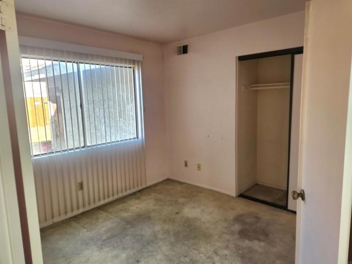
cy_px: 132
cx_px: 176
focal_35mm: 23
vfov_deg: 58.9
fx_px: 234
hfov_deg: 73.9
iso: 80
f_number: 1.8
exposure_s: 1/182
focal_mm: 5.4
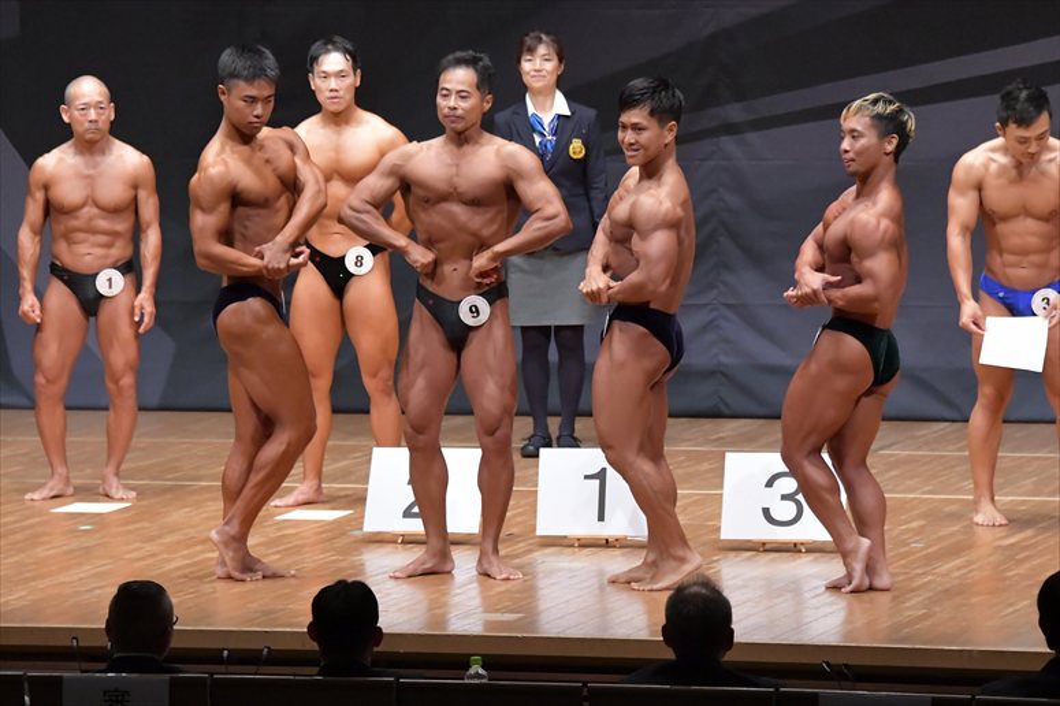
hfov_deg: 9.2
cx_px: 530
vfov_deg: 6.1
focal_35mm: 225
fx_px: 6622
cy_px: 353
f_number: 5.6
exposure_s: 1/400
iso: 8000
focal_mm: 150
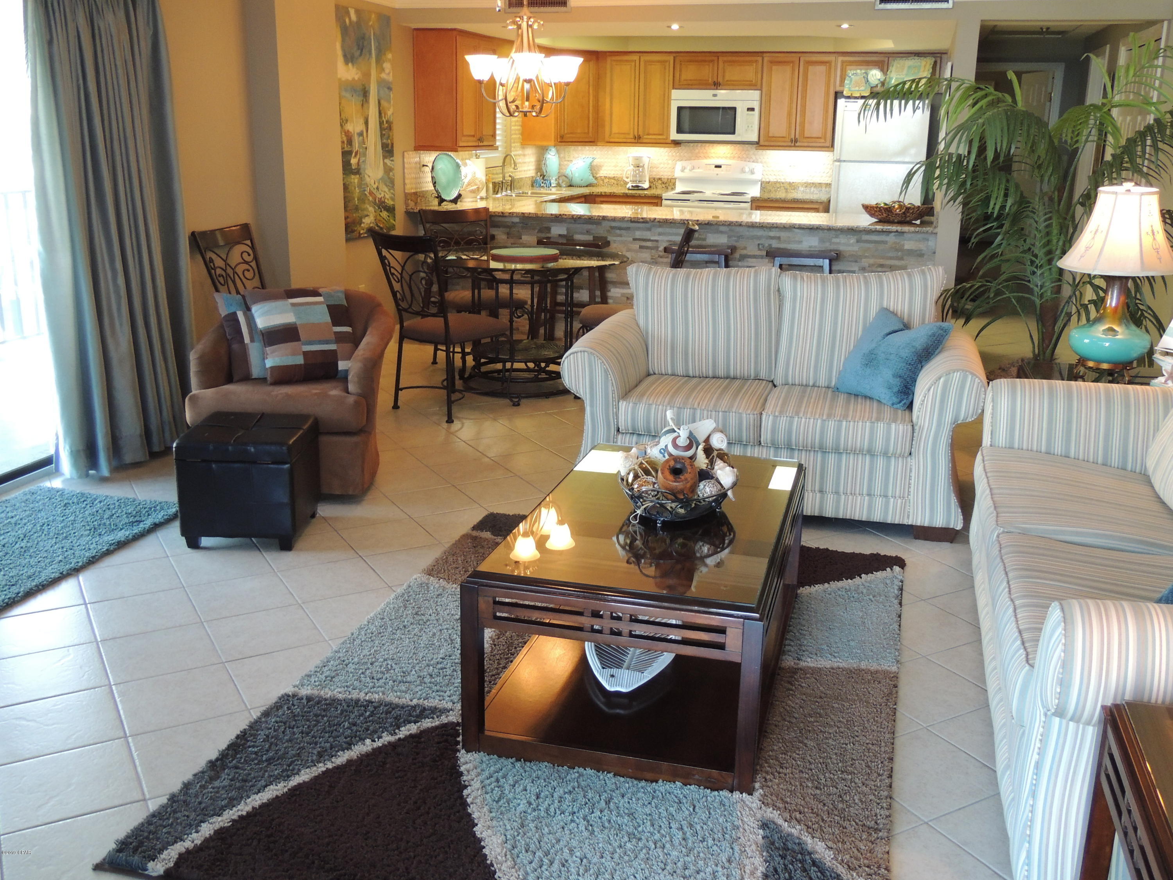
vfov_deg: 42.9
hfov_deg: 55.4
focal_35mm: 33
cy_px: 440
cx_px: 586
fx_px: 1118
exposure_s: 1/50
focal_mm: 5.8
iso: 360
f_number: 3.2
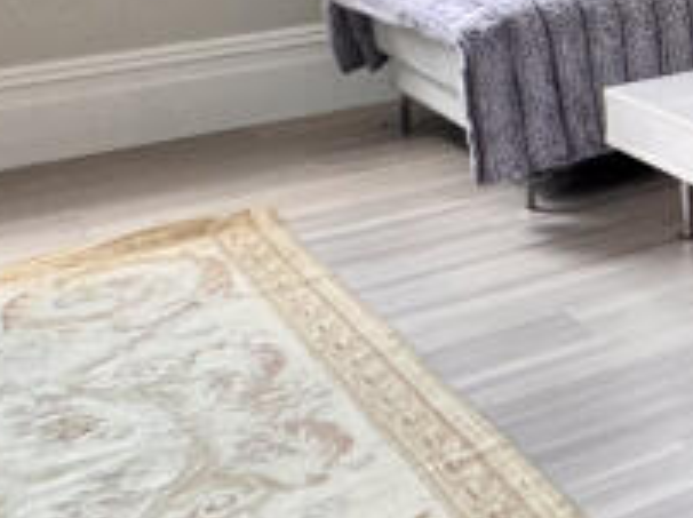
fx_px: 1420
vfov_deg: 18.9
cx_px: 1211
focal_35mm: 71
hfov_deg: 20.4
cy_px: -192
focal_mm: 2.22
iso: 50
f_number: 2.2
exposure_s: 1/100
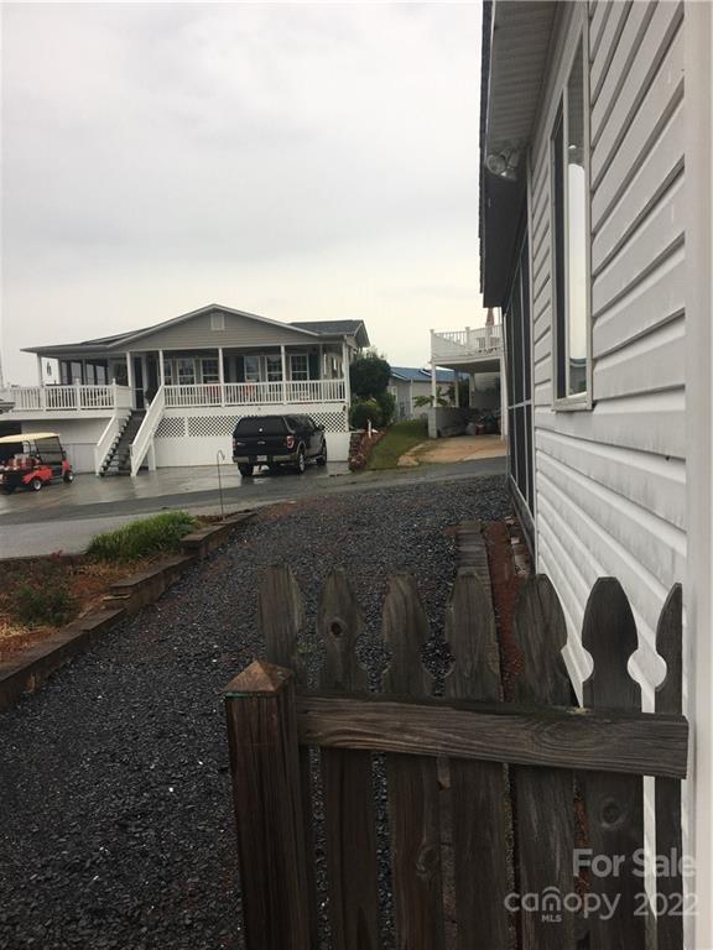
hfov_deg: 48.2
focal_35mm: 29
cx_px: 356
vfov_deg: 61.7
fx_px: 796
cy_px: 475
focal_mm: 4.15
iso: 25
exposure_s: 1/147
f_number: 2.2
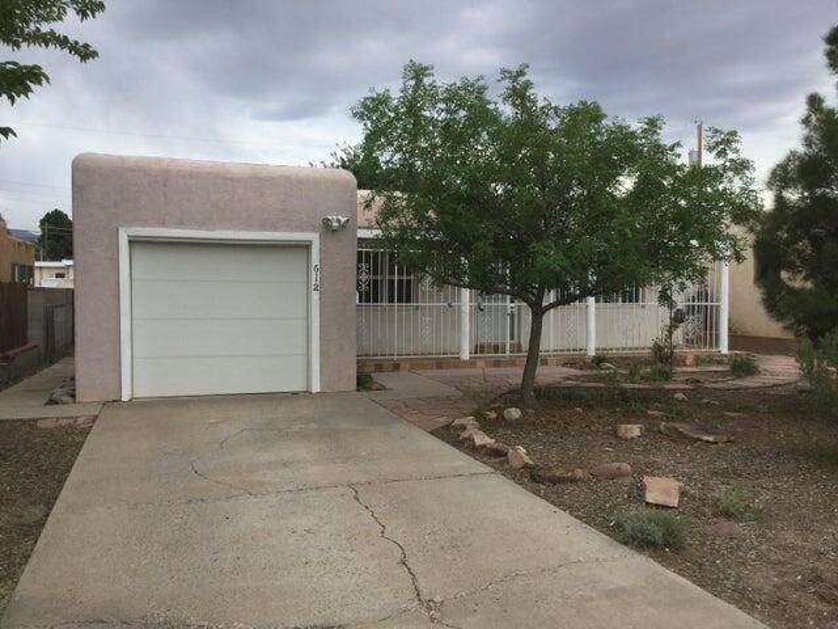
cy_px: 314
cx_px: 419
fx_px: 750
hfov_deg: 58.4
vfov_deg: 45.4
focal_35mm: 31
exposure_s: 1/657
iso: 25
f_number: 2.4
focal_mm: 3.3
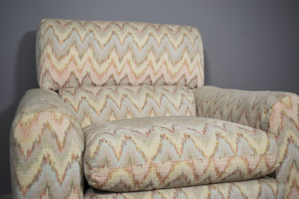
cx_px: 150
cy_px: 100
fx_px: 349
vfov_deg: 31.9
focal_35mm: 42
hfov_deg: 46.4
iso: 200
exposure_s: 1/60
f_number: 4
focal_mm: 28.13
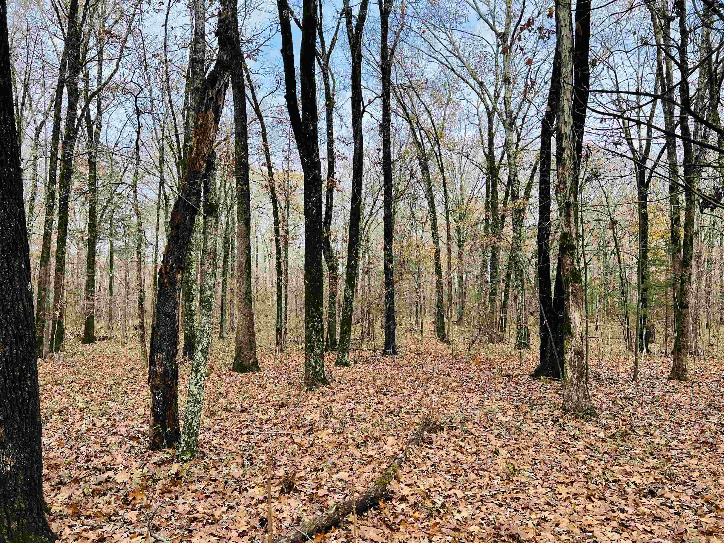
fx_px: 544
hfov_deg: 67.3
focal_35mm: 26
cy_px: 272
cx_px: 362
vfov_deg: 53.1
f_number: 1.5
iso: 50
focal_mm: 5.7
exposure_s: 1/808
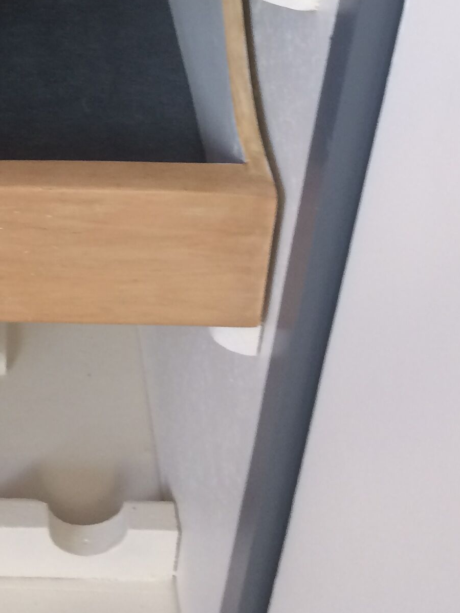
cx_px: -46
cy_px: -170
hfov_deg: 18.0
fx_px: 1399
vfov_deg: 22.3
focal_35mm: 79
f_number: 2.2
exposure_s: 1/33
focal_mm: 4.15
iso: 100
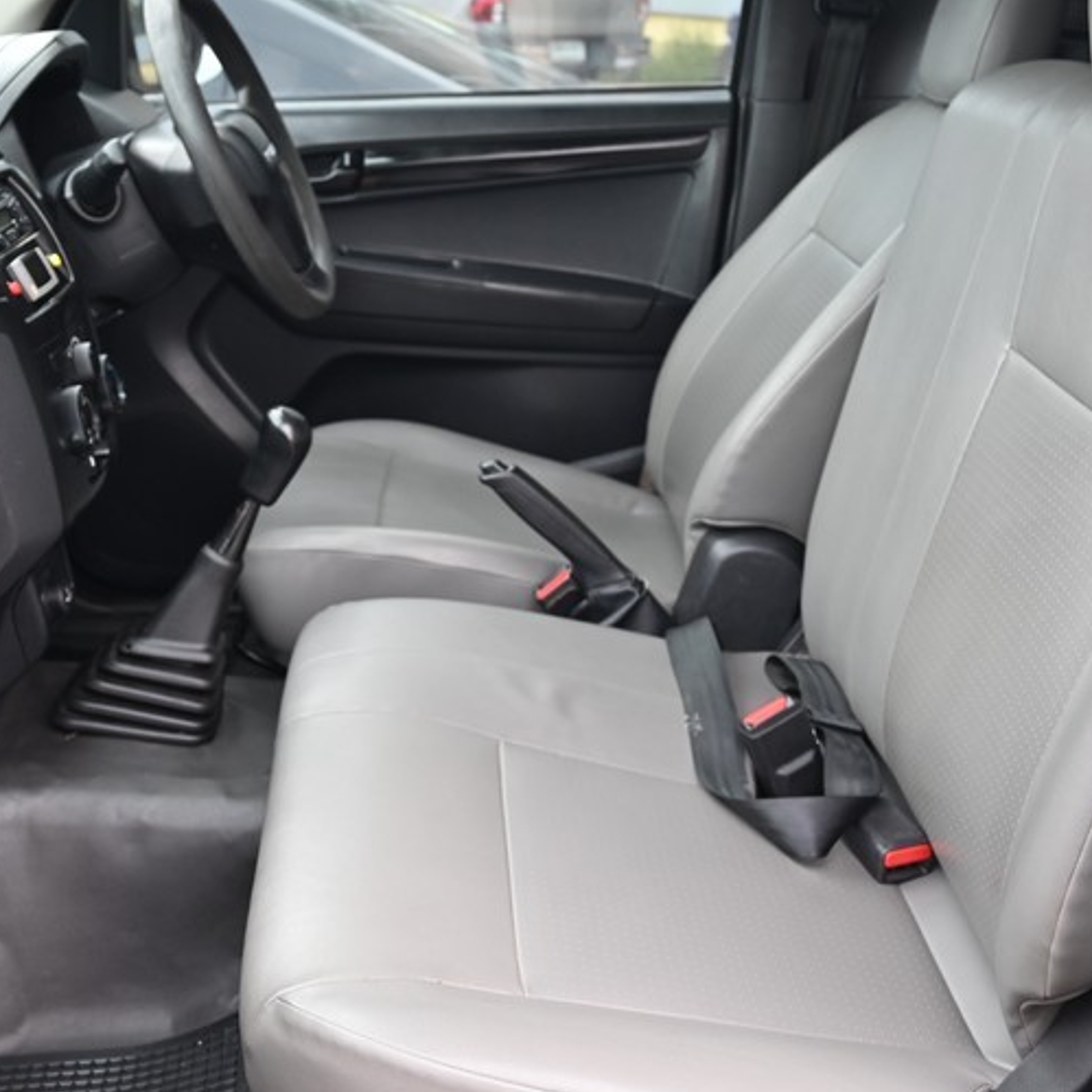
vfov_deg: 37.5
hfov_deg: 37.5
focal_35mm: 45
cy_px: 480
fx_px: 1606
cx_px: 560
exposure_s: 1/40
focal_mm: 24
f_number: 5
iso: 400
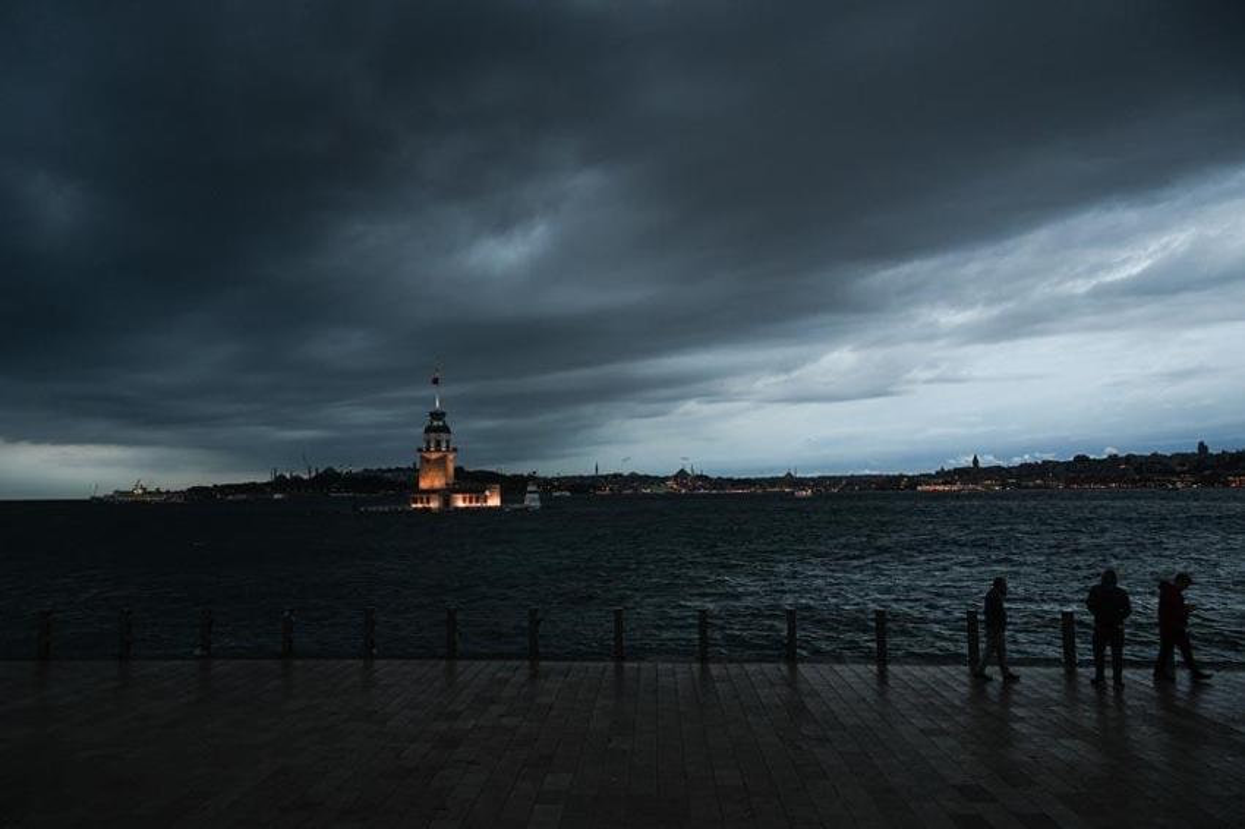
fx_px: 830
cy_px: 414
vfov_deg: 53.1
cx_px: 622
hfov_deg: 73.8
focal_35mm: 24
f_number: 8
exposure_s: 1/40
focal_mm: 24
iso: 800
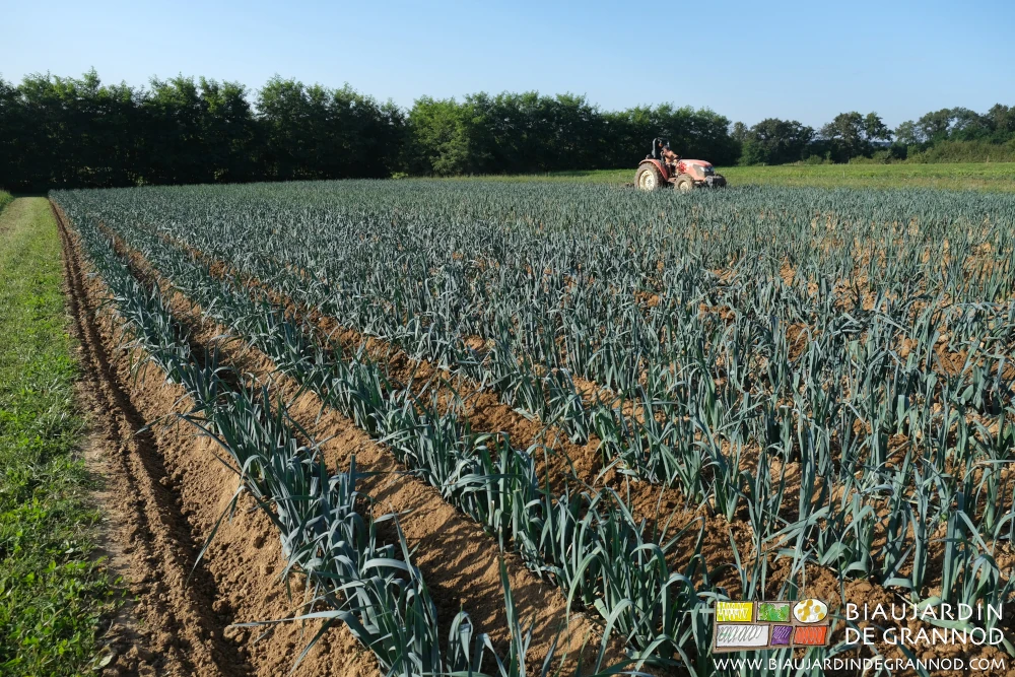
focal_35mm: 27
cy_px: 338
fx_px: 761
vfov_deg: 47.9
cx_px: 508
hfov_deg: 67.4
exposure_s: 1/500
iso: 200
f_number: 5
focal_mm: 18
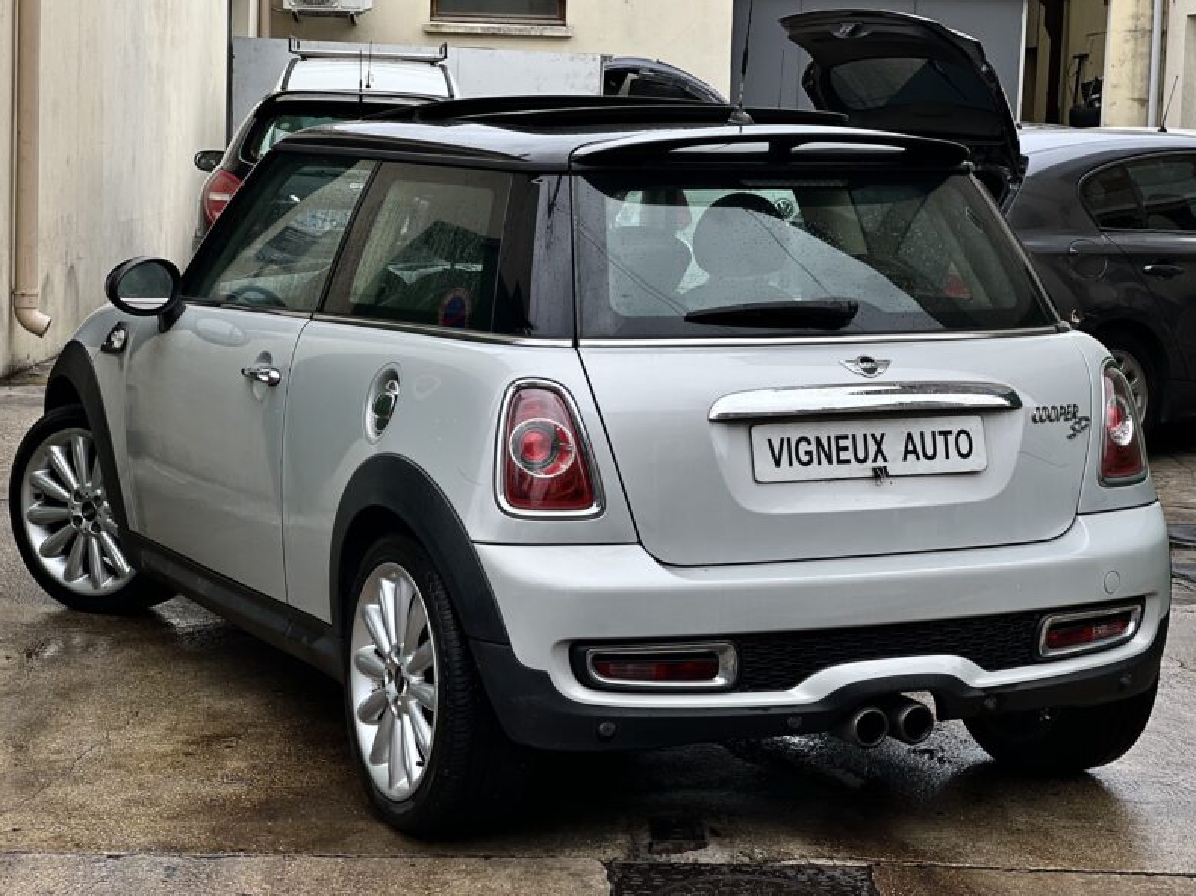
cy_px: 445
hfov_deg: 25.0
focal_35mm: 78
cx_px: 598
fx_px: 2694
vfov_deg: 18.9
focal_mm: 9
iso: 32
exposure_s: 1/356
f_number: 2.8
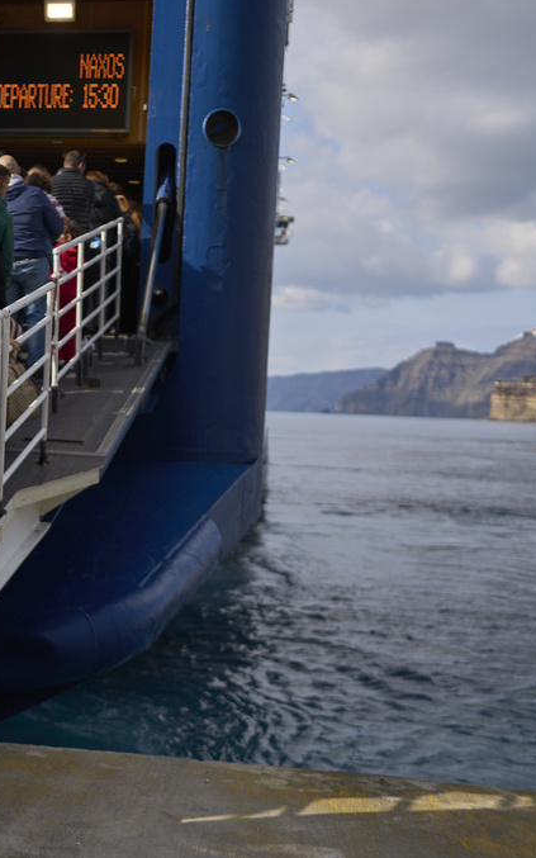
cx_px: 4
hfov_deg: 23.0
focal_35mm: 54
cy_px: 426
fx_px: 1262
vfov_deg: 37.5
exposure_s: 1/5000
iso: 100
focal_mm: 35
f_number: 1.8
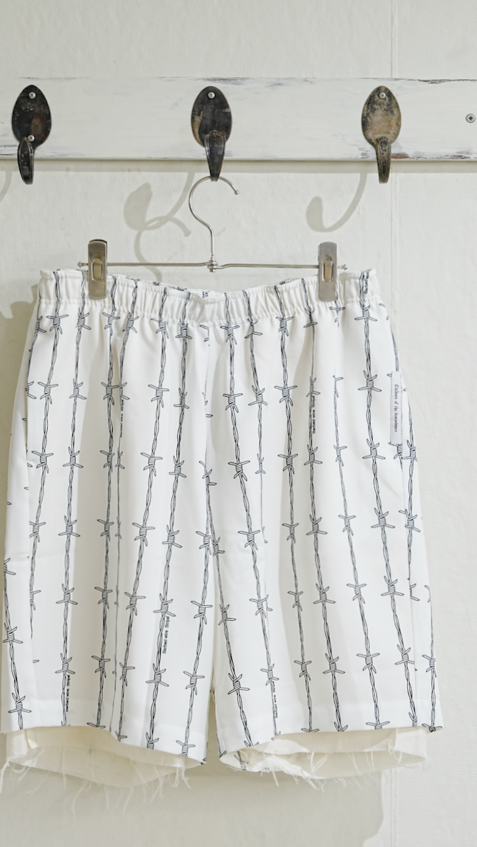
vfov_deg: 22.2
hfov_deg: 12.6
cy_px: 447
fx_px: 2158
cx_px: 211
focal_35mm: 96
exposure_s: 1/30
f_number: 9
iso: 1250
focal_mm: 85
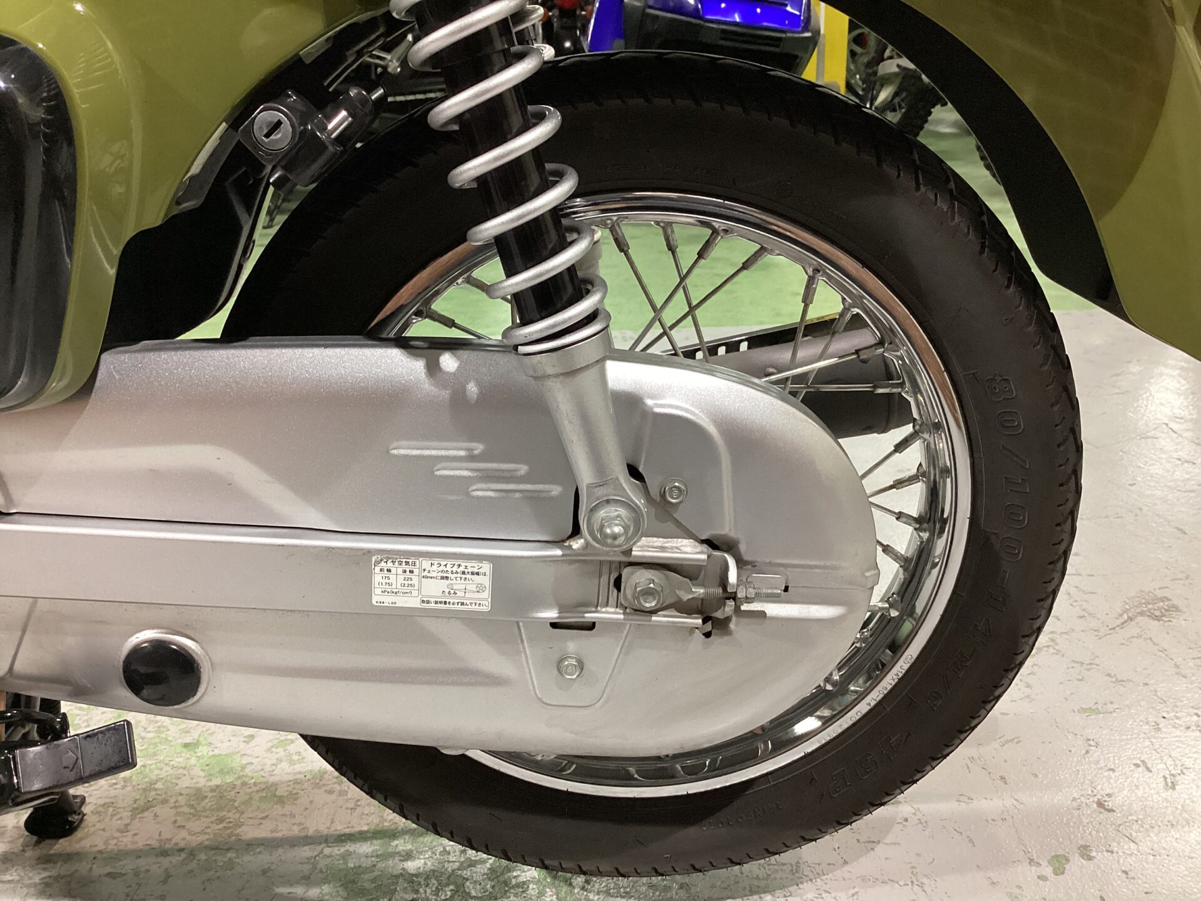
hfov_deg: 58.4
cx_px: 600
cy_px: 450
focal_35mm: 31
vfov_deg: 45.4
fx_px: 1076
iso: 200
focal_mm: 3.3
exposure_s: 1/60
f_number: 2.4
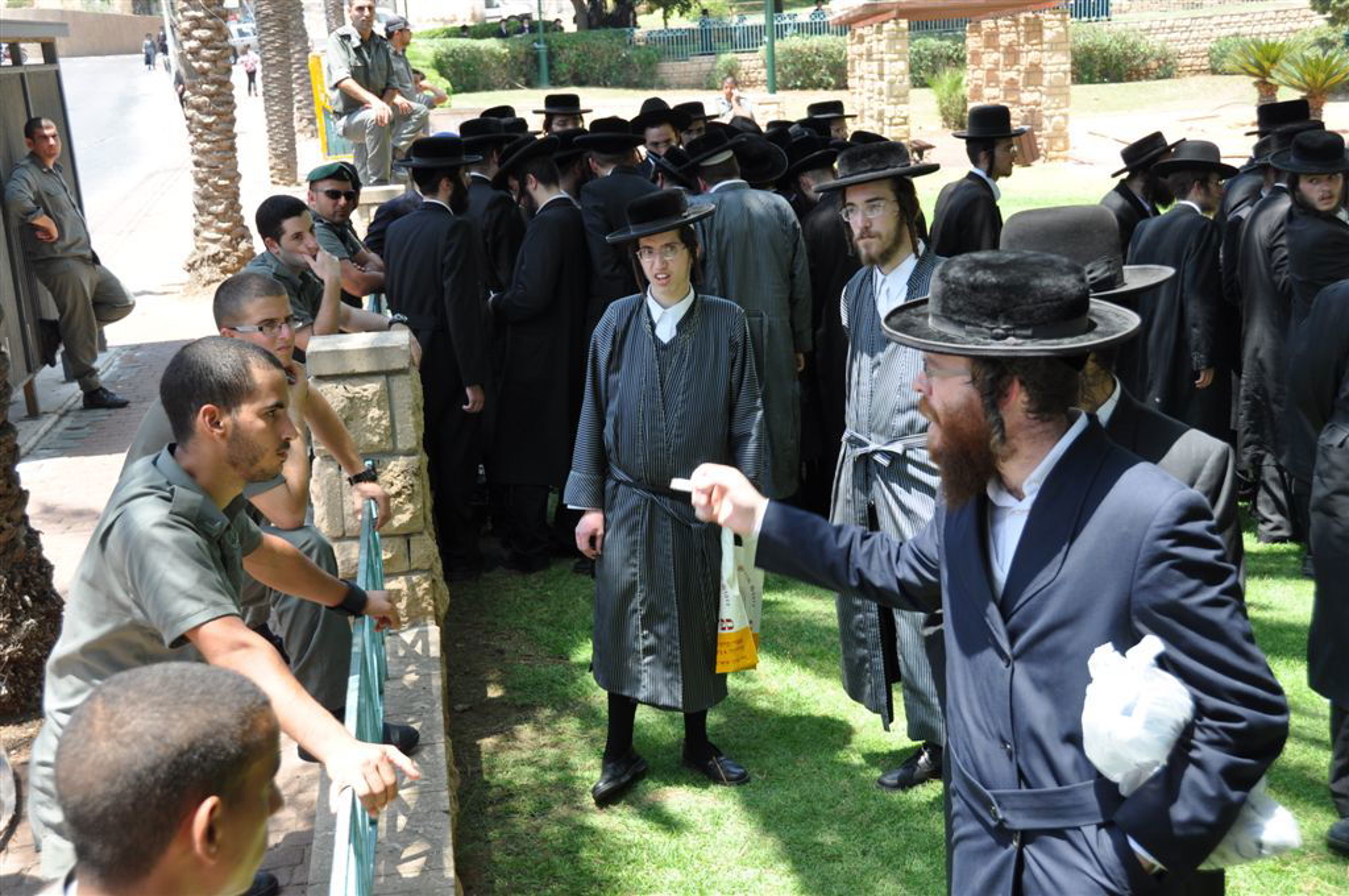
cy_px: 448
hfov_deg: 41.2
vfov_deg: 28.0
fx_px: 1796
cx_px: 674
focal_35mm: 48
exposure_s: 1/200
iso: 200
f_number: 7.1
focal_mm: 32
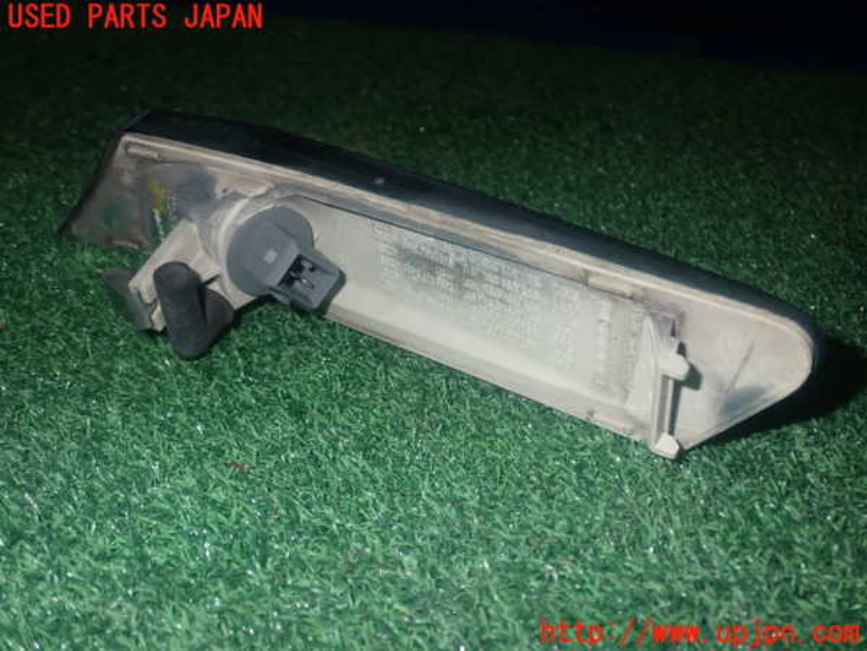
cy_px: 326
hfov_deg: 49.0
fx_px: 952
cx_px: 434
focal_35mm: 38
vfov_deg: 37.7
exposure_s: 1/40
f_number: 8
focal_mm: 6.83
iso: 200
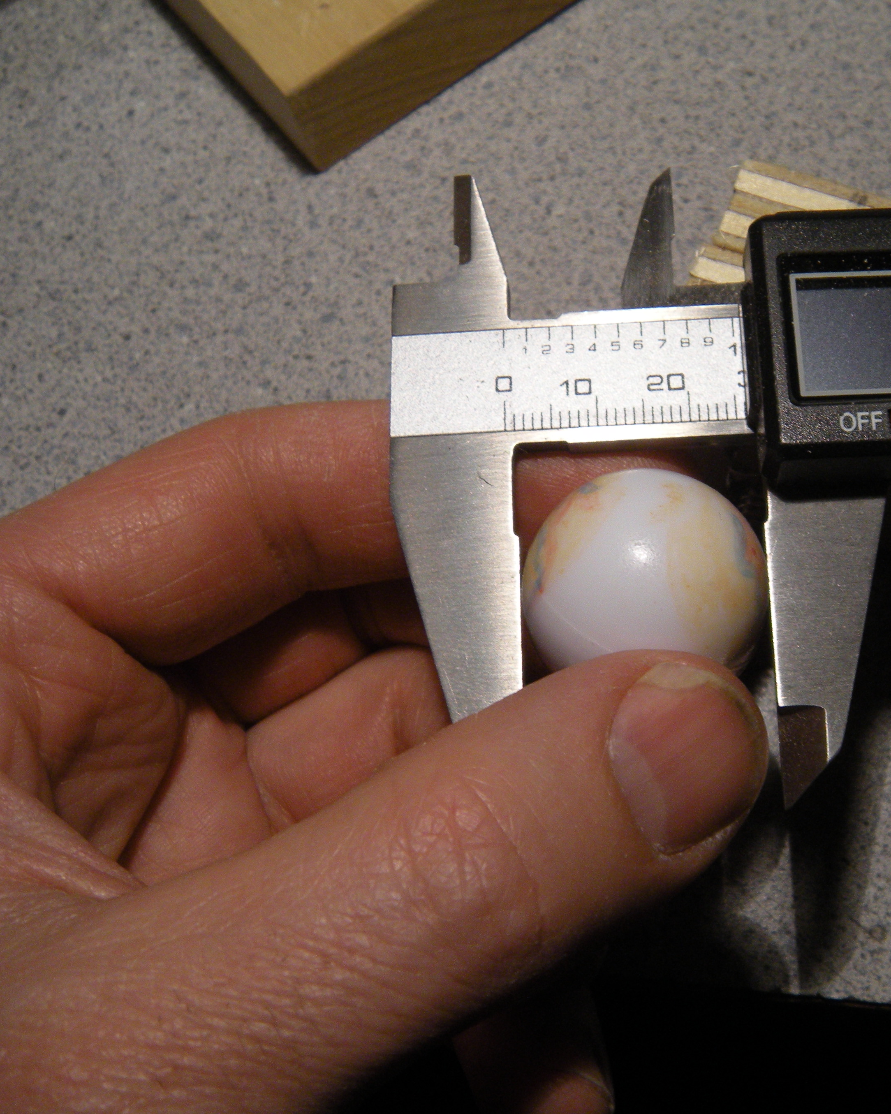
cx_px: 648
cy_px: 553
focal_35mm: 46
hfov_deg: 32.2
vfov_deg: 40.3
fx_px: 1516
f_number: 3.8
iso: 148
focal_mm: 5.9
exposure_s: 1/54.6
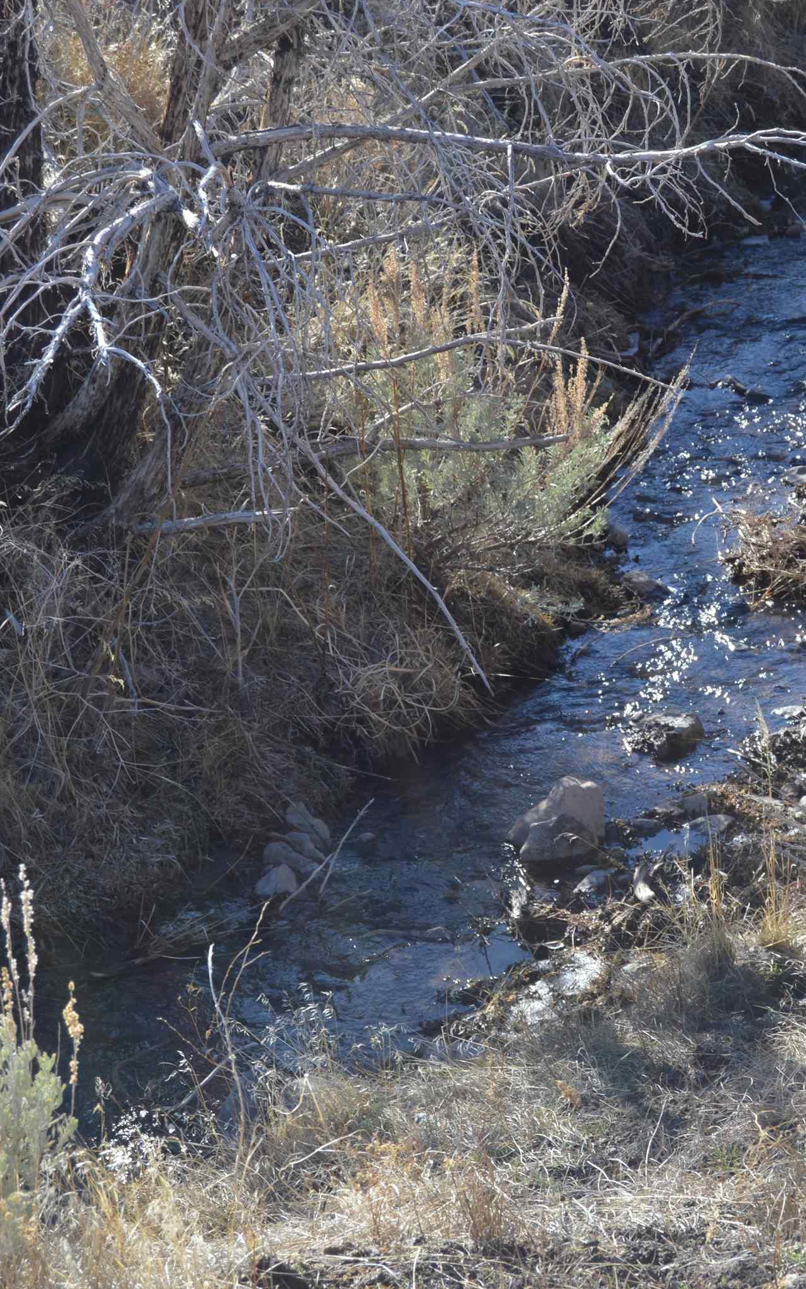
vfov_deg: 19.6
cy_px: 644
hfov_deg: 12.3
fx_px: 3724
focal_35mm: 106
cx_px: 653
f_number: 6.3
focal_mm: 46
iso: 100
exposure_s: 1/160
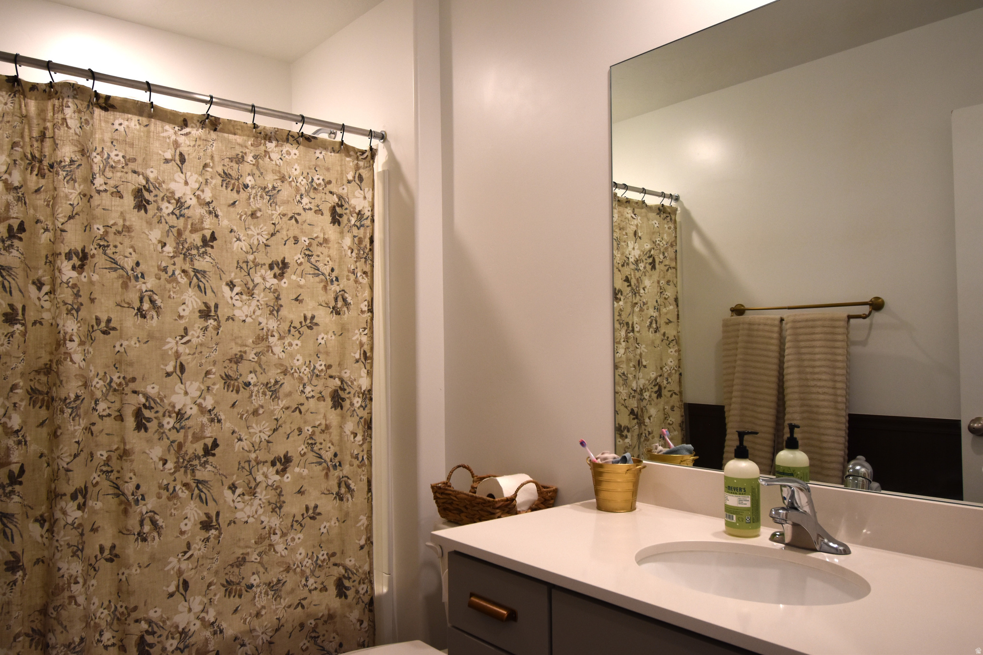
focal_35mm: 27
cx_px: 492
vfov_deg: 47.9
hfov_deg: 67.4
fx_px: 737
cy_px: 328
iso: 500
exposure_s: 1/60
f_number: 5.3
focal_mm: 18
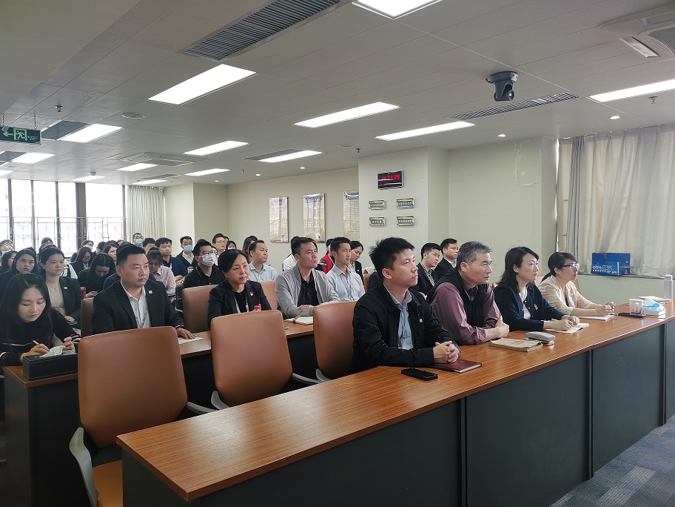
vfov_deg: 51.4
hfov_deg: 65.3
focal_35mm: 27
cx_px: 338
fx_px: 526
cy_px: 254
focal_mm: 5.58
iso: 100
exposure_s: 1/100
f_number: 1.8
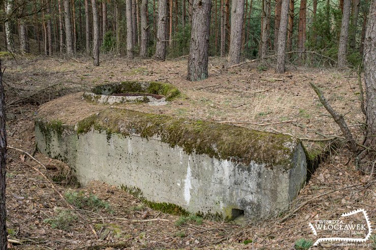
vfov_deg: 25.7
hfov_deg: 37.9
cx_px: 188
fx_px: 547
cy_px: 125
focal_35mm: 52
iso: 100
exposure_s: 1/20
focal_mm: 35
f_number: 11
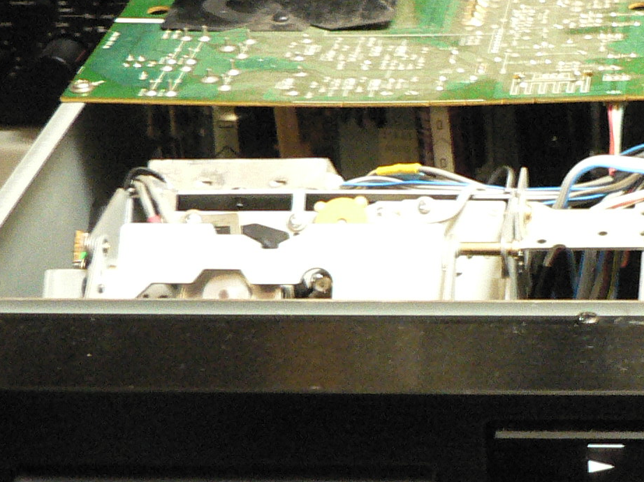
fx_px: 1860
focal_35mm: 100
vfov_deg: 14.8
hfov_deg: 18.8
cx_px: 722
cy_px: 219
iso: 400
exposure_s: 1/13
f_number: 2.8
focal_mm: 6
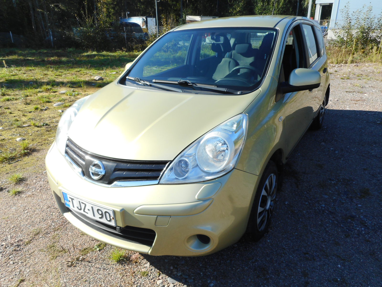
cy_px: 144
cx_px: 191
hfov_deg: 69.4
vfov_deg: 54.9
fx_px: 276
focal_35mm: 25
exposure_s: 1/320
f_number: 3.7
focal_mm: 4.5
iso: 80
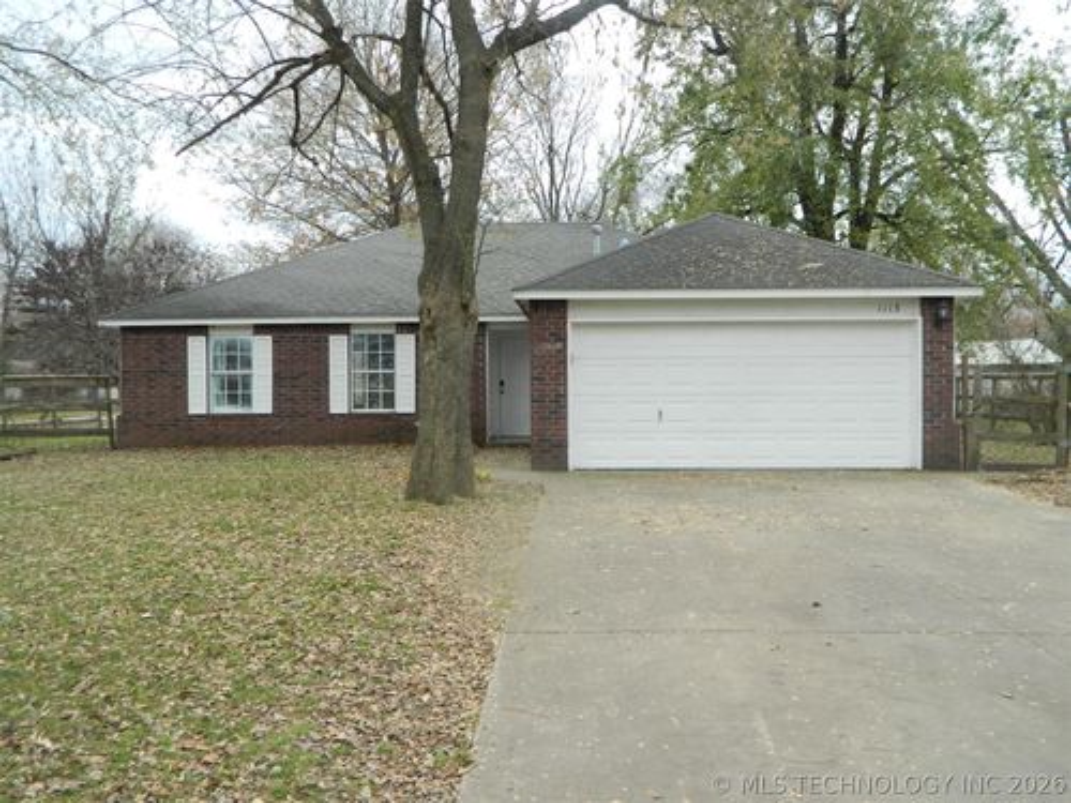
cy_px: 402
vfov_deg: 45.4
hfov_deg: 58.4
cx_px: 536
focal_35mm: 31
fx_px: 959
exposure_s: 1/60
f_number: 3.2
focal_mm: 5.6
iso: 80
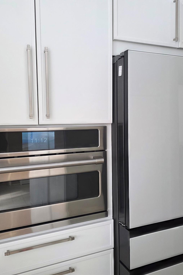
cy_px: 137
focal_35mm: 32
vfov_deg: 58.7
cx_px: 95
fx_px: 244
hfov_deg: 41.1
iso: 250
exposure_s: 1/120
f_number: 1.7
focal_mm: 6.3
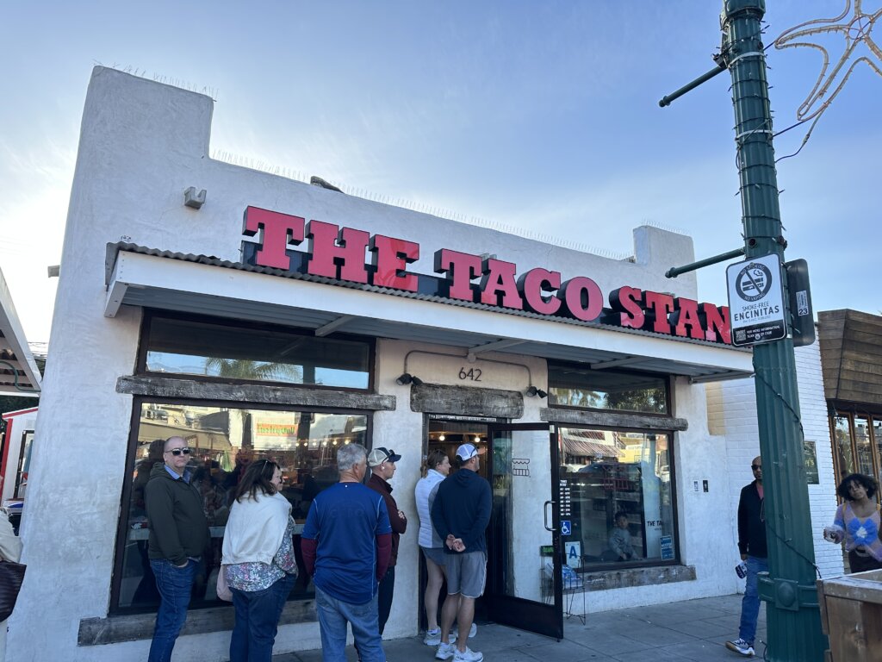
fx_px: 612
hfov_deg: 71.6
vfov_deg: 56.8
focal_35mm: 24
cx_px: 441
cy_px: 331
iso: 80
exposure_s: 1/1357
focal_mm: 6.86
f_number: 1.78
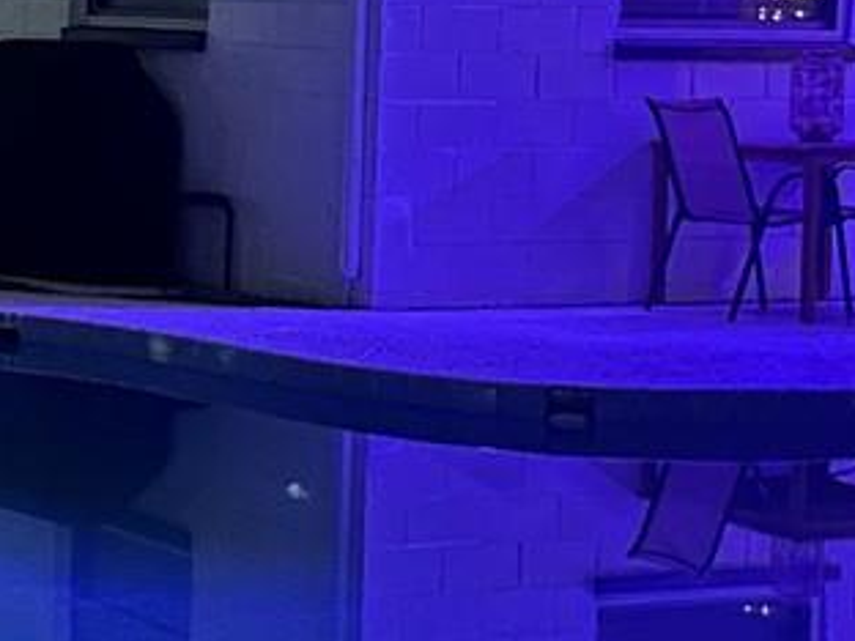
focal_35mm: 123
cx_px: -184
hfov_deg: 15.4
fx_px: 3038
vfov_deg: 12.0
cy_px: 203
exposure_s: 1/5
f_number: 1.78
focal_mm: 6.86
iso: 1600
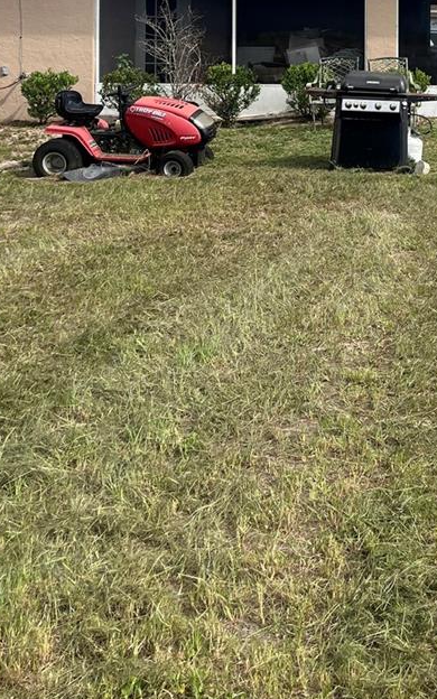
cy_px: 93
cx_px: 491
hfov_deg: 22.9
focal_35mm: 53
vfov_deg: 36.2
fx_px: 1010
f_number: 1.6
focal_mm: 5.1
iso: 50
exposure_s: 1/2062
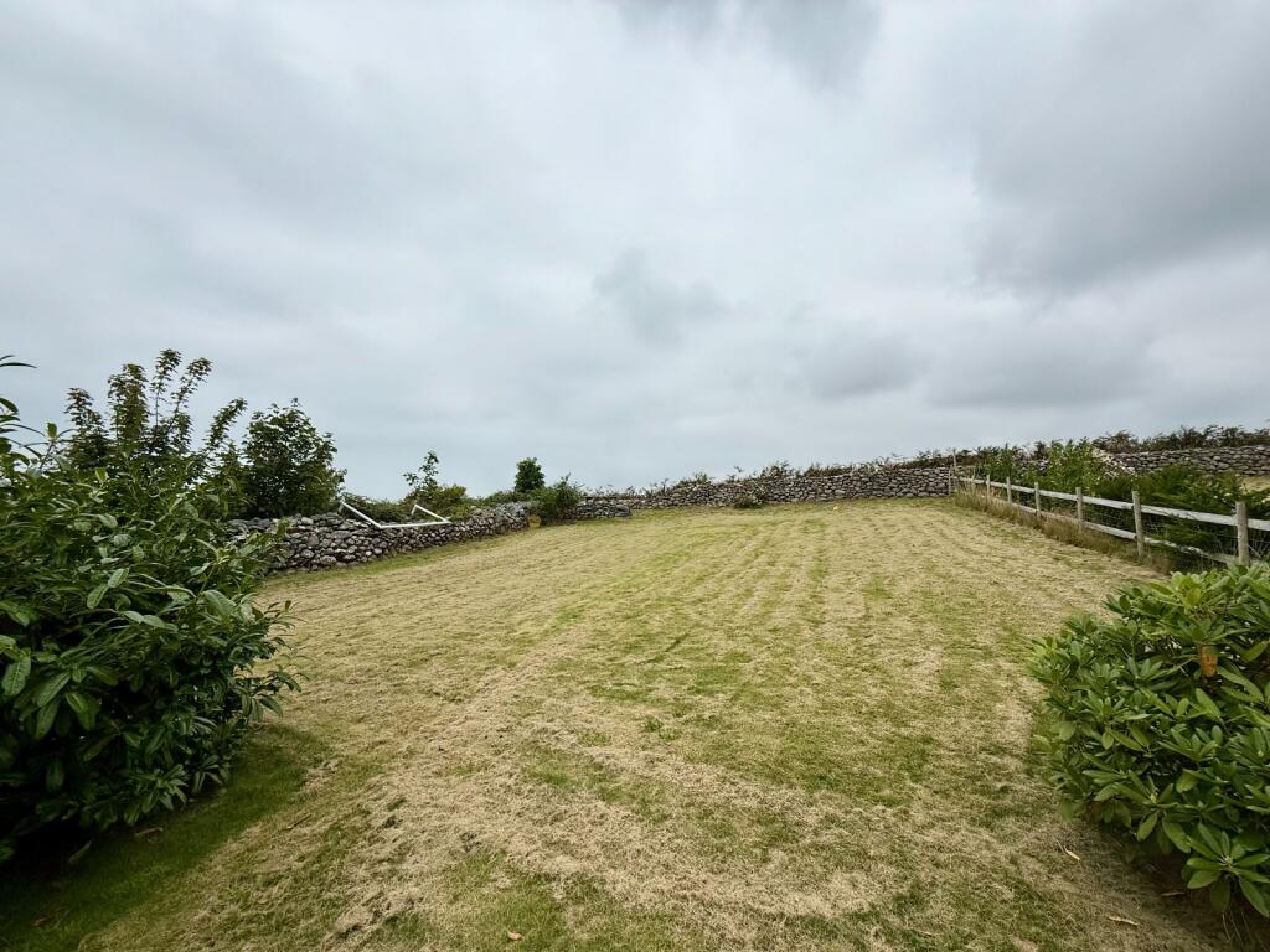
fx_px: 514
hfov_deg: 102.1
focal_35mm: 14
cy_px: 476
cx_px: 635
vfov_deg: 85.7
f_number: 2.2
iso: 50
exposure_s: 1/2841
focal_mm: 2.22
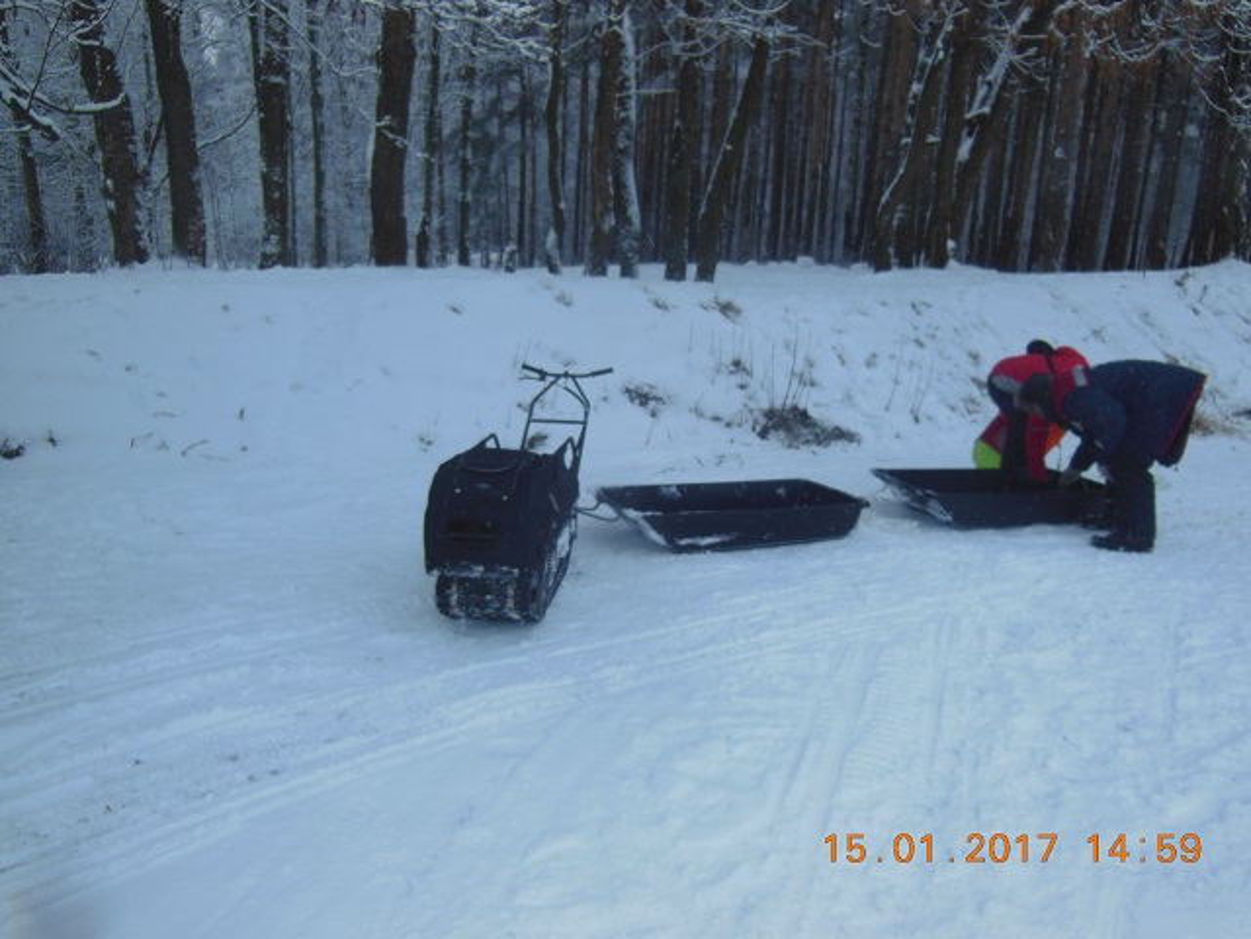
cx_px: 626
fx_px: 903
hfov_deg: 69.4
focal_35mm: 25
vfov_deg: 54.9
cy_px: 470
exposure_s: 1/200
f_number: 3.5
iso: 125
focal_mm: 4.5
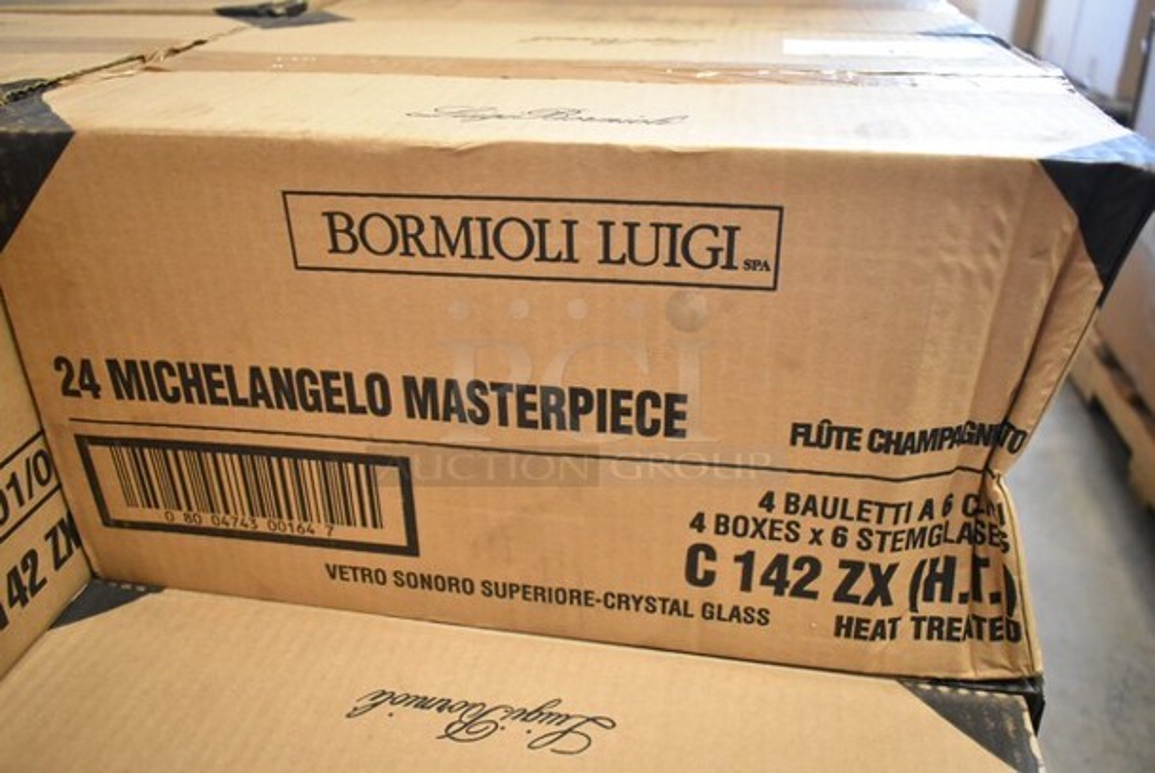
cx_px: 578
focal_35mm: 30
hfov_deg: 61.9
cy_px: 386
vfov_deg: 43.7
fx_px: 963
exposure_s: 1/125
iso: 4500
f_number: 3.8
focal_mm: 20
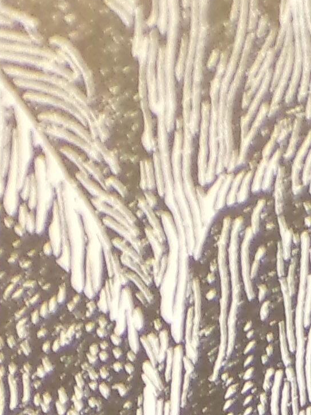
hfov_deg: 7.2
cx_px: 447
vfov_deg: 8.4
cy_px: 1210
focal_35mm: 202
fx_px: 2421
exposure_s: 1/17
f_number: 3.2
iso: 306
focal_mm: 5.8
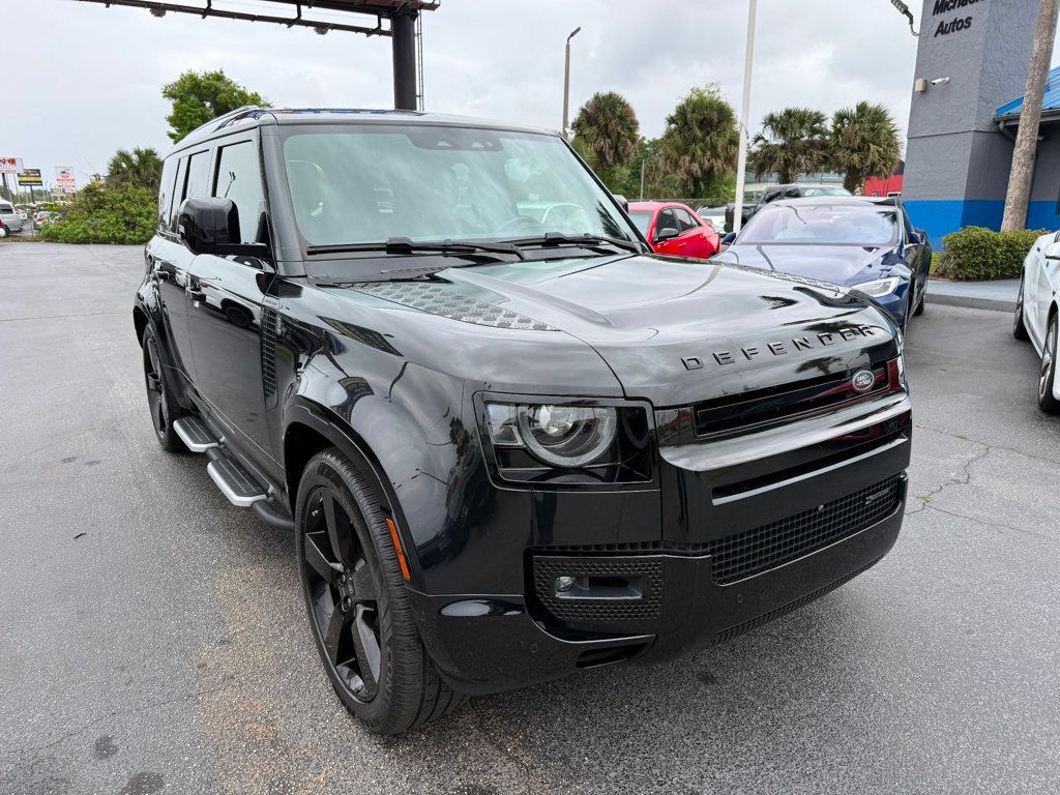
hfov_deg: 71.6
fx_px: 735
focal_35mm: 24
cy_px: 398
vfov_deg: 56.8
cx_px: 530
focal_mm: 6.76
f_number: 1.78
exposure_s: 1/943
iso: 80
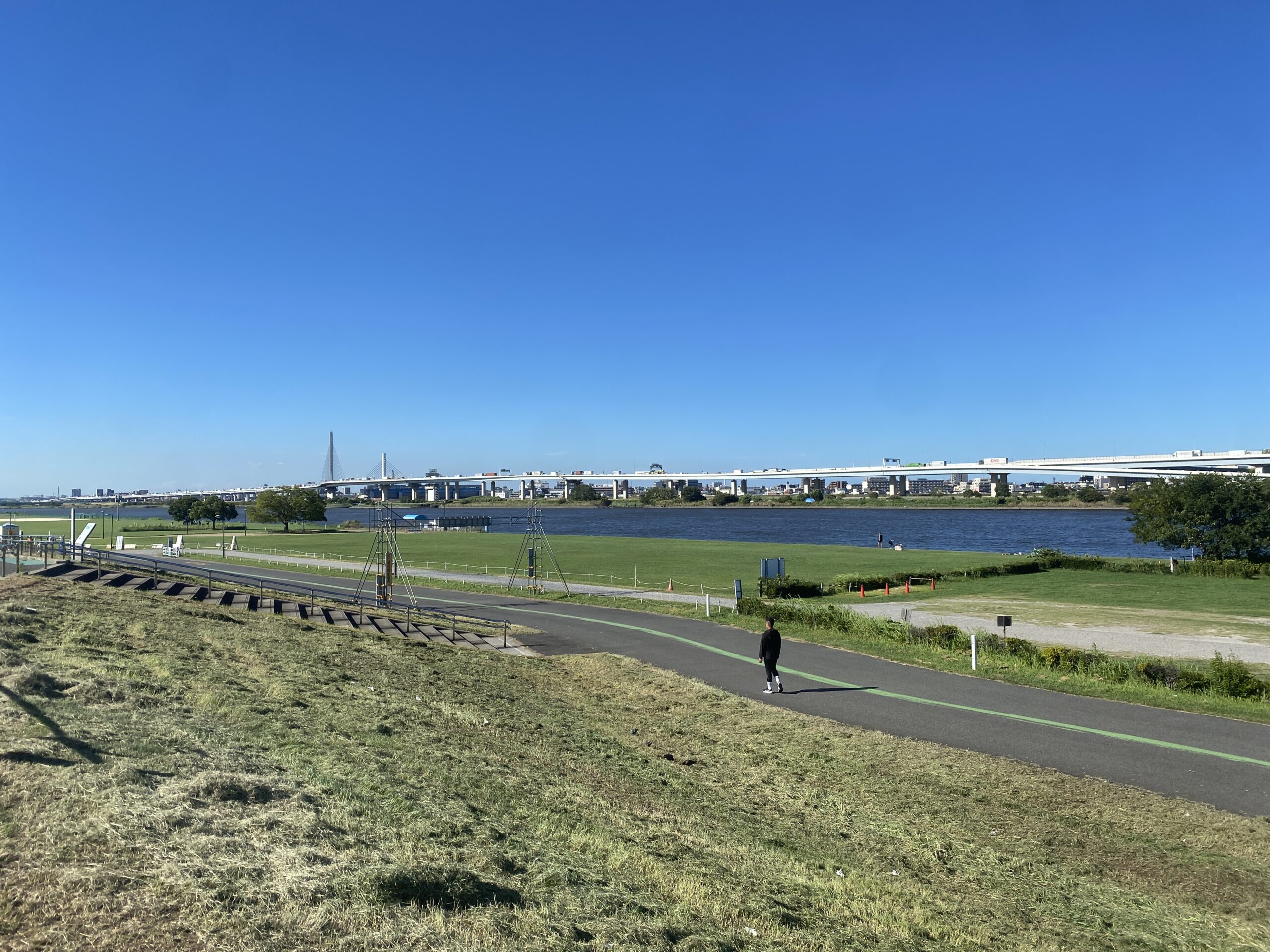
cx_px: 635
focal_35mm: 26
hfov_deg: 67.3
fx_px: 954
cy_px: 476
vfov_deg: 53.1
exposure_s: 1/3125
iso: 32
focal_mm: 4.25
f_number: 1.8
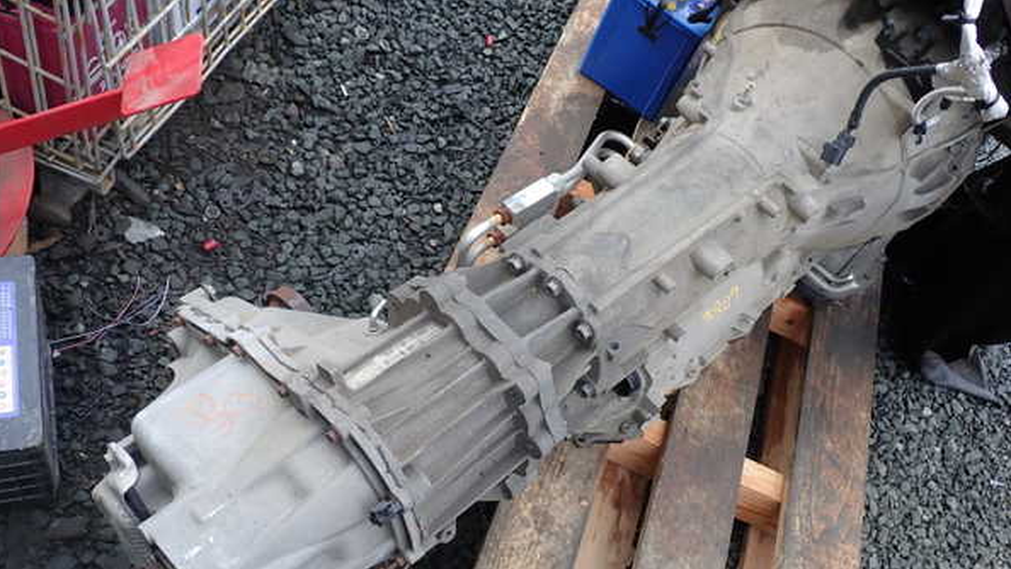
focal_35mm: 33
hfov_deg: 59.5
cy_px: 341
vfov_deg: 35.5
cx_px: 506
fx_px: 885
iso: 100
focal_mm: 5.4
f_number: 3.2
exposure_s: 1/100
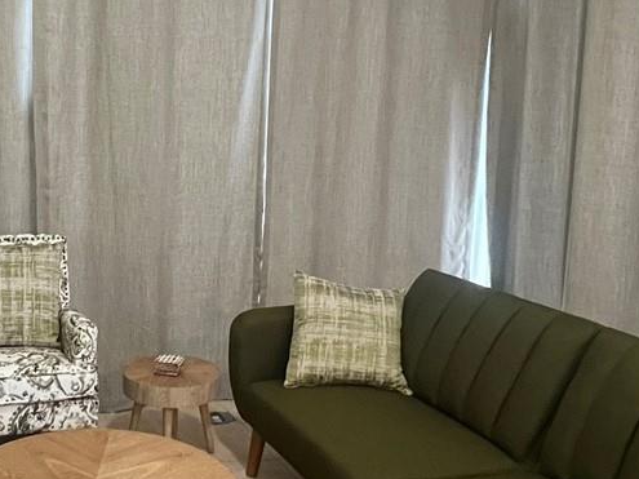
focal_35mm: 42
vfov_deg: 34.3
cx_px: 139
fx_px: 775
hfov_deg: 43.0
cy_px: 235
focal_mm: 1.57
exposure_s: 1/60
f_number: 1.8
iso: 800
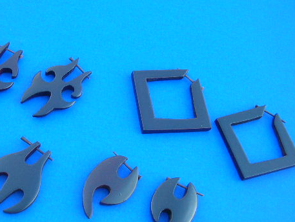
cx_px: 97
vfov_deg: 29.7
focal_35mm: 49
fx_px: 418
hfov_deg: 38.4
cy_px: 114
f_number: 2.8
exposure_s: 1/42.7
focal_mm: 5.8
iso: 50
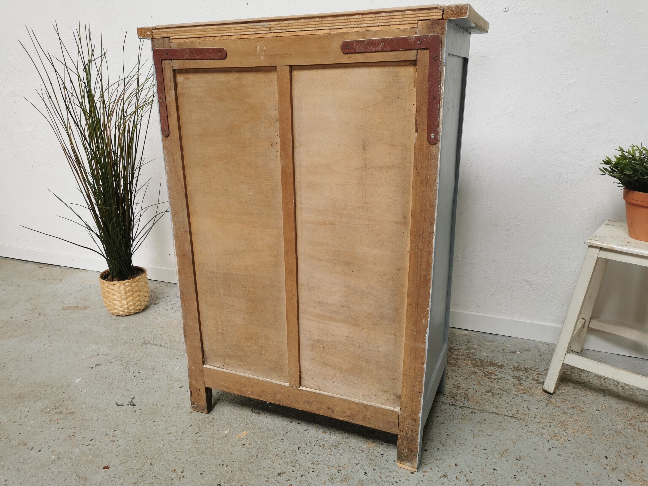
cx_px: 324
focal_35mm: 27
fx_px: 505
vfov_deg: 51.4
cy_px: 243
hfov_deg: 65.3
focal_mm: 5.58
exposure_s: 1/128
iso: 50
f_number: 1.8
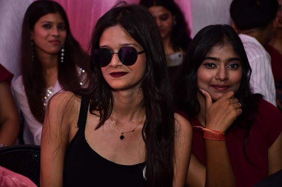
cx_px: 141
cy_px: 94
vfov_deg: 11.4
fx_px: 939
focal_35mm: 120
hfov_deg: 17.1
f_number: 5.3
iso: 1000
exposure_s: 1/125
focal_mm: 80
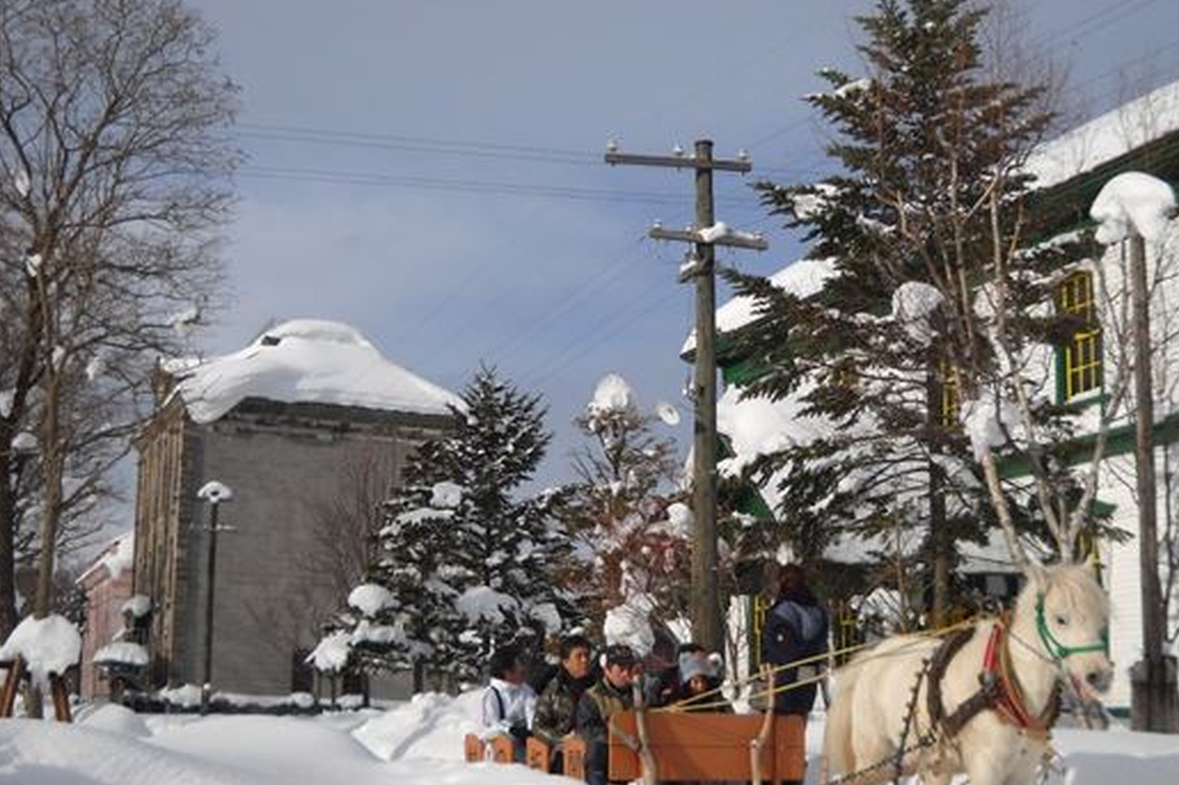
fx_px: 1735
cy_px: 442
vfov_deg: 25.5
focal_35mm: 53
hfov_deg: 37.4
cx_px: 717
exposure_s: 1/544
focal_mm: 6.72
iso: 64
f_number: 5.5
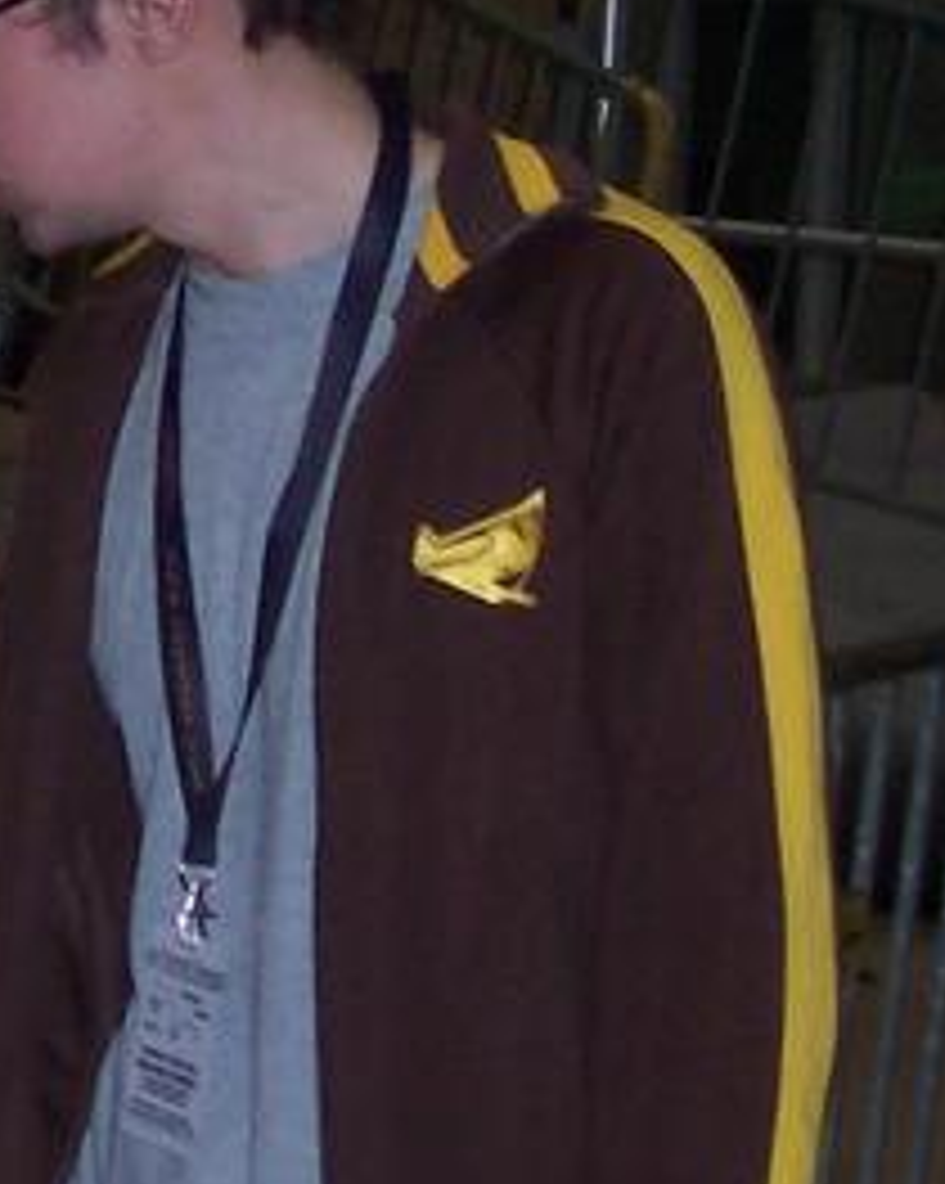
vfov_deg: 8.1
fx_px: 8330
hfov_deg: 6.5
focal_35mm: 238
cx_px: -112
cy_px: 126
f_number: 3.4
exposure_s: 1/45
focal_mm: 10.1
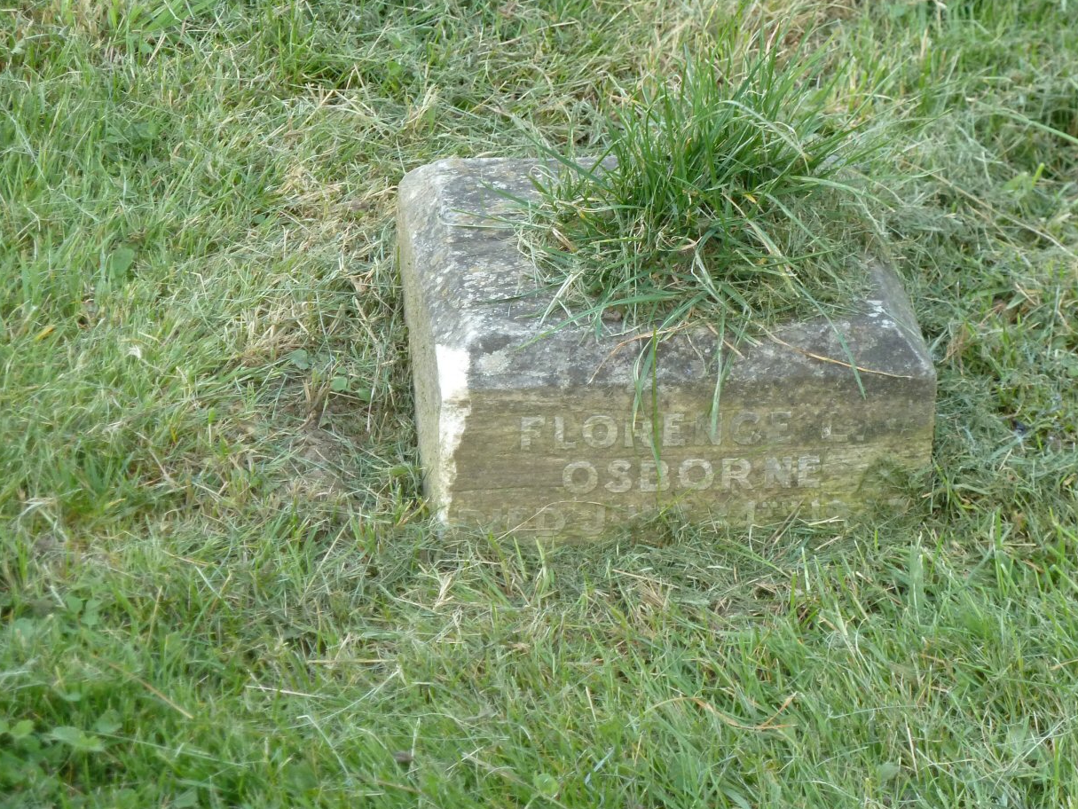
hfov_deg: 10.1
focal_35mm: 195
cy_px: 348
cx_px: 661
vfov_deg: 7.6
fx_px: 6074
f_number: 4.5
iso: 200
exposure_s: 1/125
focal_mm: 25.9
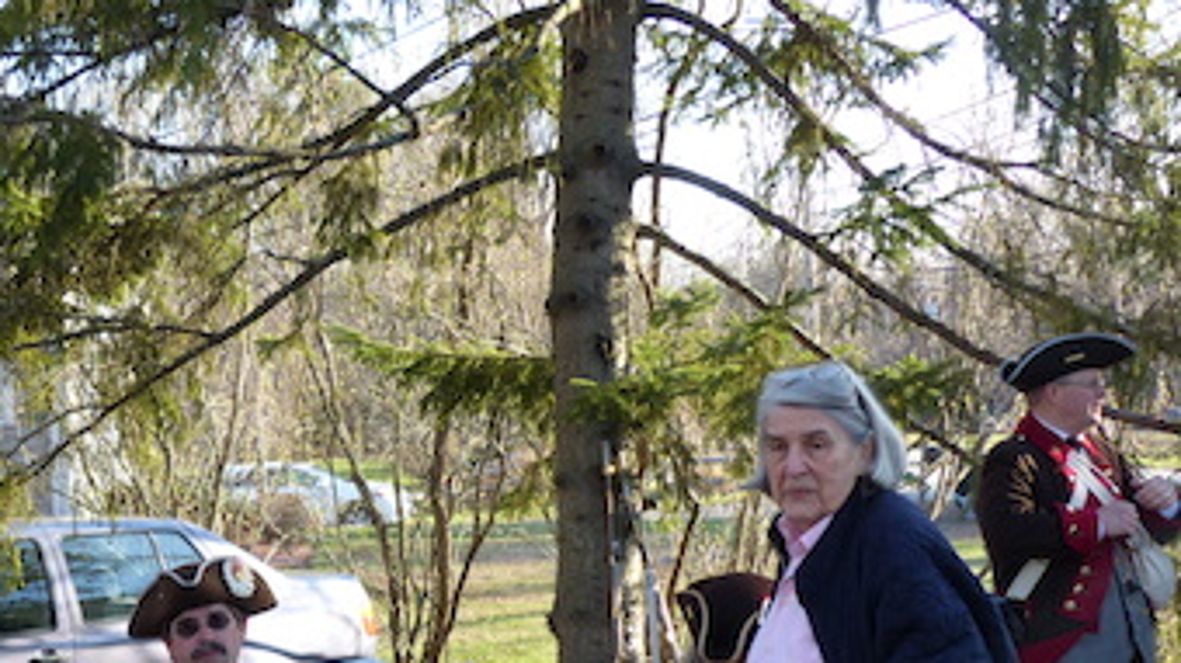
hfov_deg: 31.8
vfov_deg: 18.0
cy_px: 691
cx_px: 300
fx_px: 2035
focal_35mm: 65
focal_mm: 6.8
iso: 100
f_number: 2.8
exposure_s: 1/80
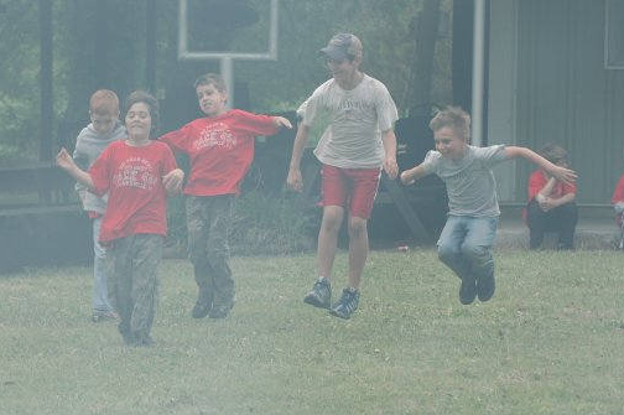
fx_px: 6597
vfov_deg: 3.6
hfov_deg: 5.4
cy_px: 211
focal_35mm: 381
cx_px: 156
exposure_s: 1/500
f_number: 5.6
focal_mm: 160
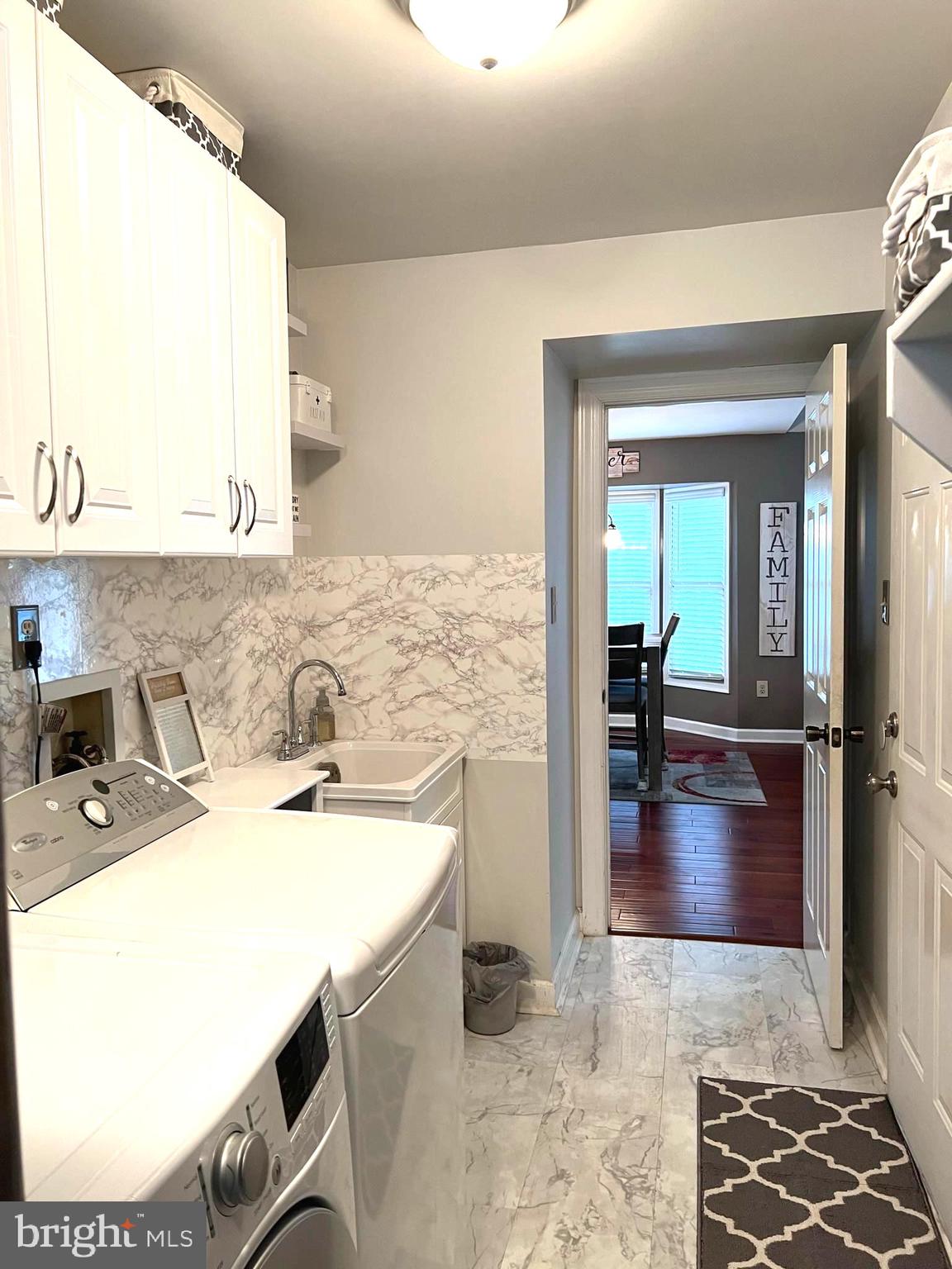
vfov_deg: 67.3
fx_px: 953
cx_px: 476
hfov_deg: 53.1
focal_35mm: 26
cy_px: 634
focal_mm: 5.7
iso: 80
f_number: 1.5
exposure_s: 1/60
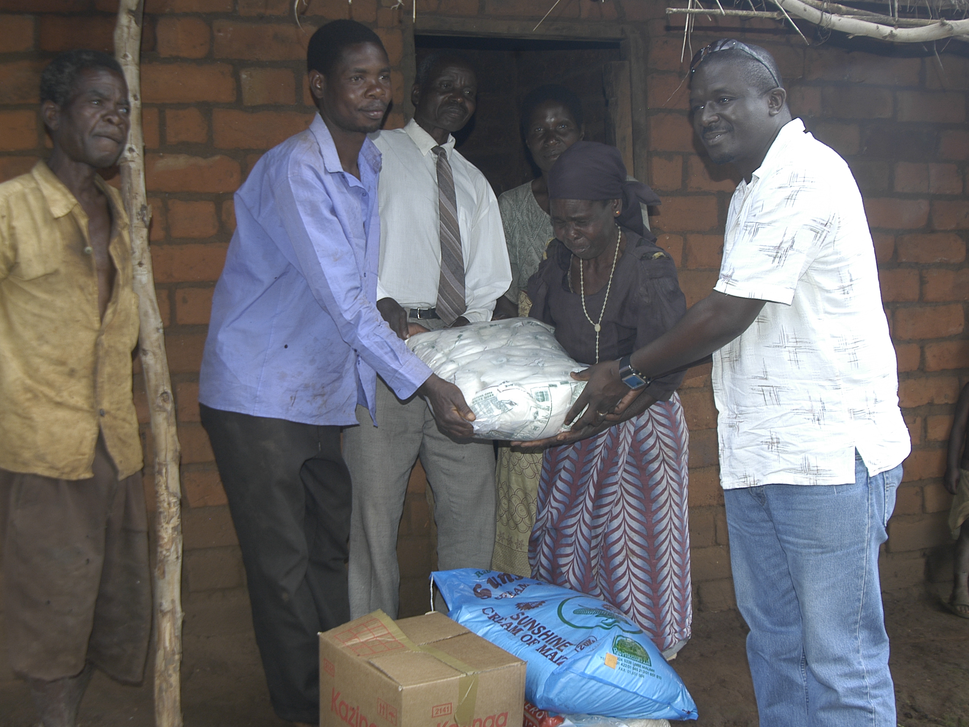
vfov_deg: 36.0
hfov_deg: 46.8
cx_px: 446
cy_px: 362
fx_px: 1120
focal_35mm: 40
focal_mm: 24
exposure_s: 1/60
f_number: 5
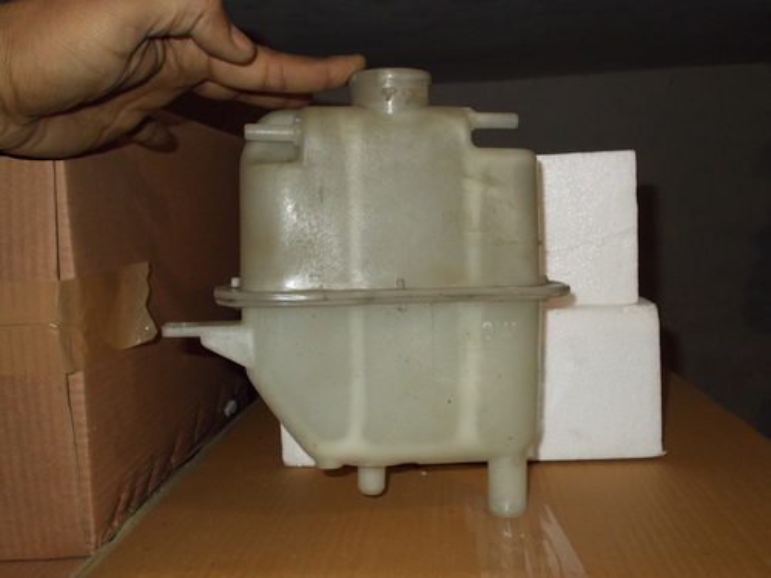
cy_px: 289
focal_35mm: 39
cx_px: 386
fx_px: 869
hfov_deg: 47.9
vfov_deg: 36.8
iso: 200
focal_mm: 6.9
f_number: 3.9
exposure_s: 1/30
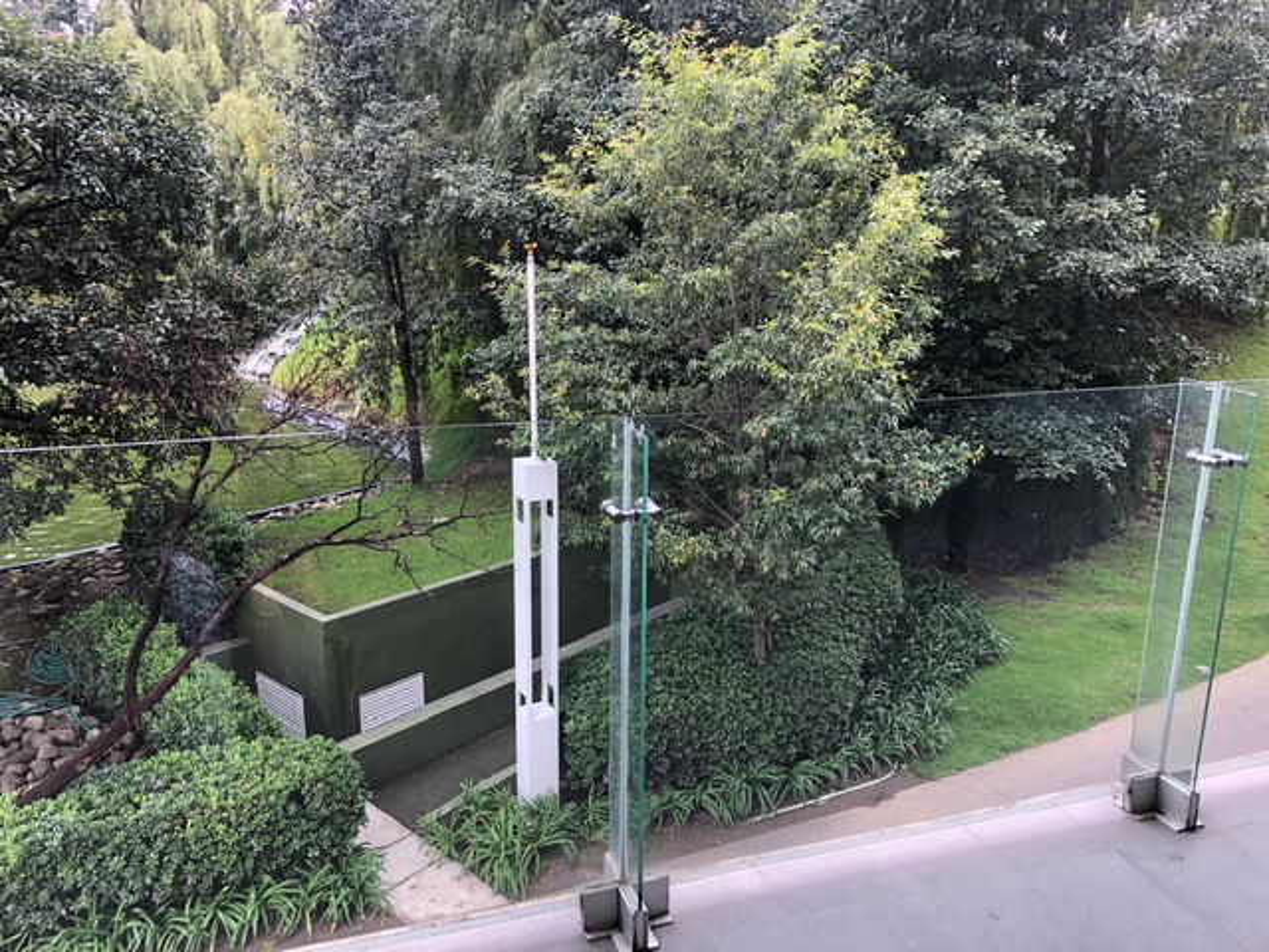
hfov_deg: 63.4
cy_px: 476
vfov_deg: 49.7
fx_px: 1026
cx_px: 634
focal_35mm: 28
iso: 32
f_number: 1.8
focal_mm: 3.99
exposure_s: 1/120
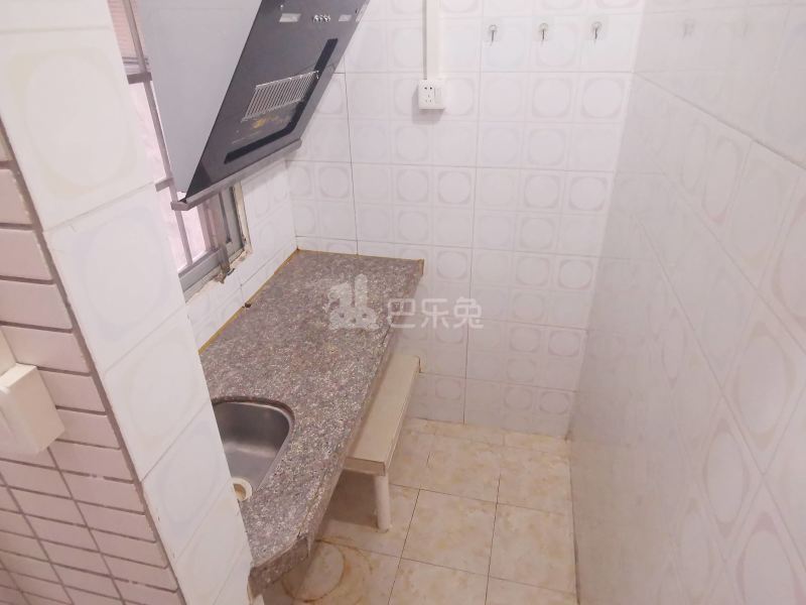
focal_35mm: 22
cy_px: 302
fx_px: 512
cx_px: 403
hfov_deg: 76.4
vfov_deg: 61.1
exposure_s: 1/33.3
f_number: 2.2
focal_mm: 2.35
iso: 640
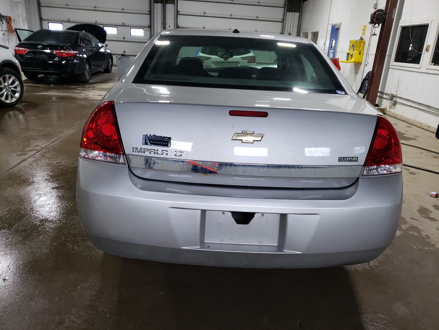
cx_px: 220
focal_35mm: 26
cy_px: 165
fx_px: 330
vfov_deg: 53.1
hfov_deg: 67.3
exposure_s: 1/60.2
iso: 63
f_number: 1.5
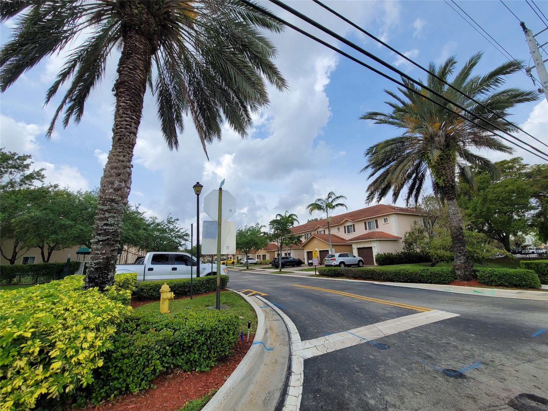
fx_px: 206
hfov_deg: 106.2
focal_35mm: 13
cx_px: 274
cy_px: 206
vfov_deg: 89.9
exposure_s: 1/1864
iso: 64
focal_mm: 2.2
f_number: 2.2
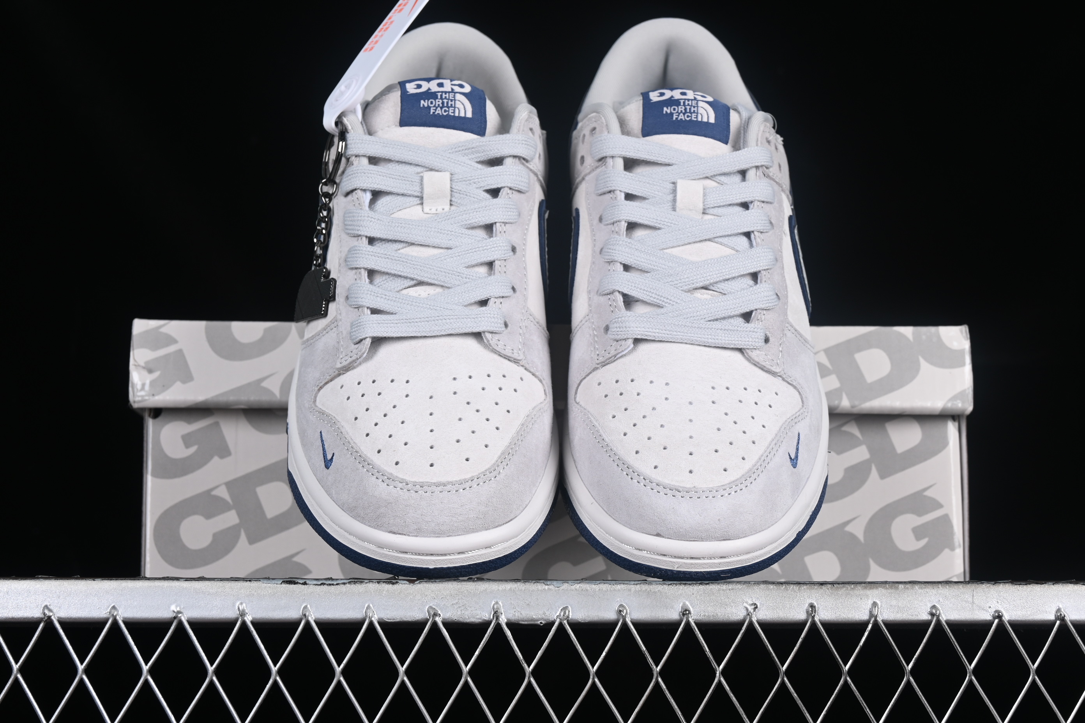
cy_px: 362
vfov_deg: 18.2
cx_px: 542
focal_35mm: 75
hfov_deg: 27.0
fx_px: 2260
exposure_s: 1/80
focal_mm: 50
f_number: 8
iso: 160
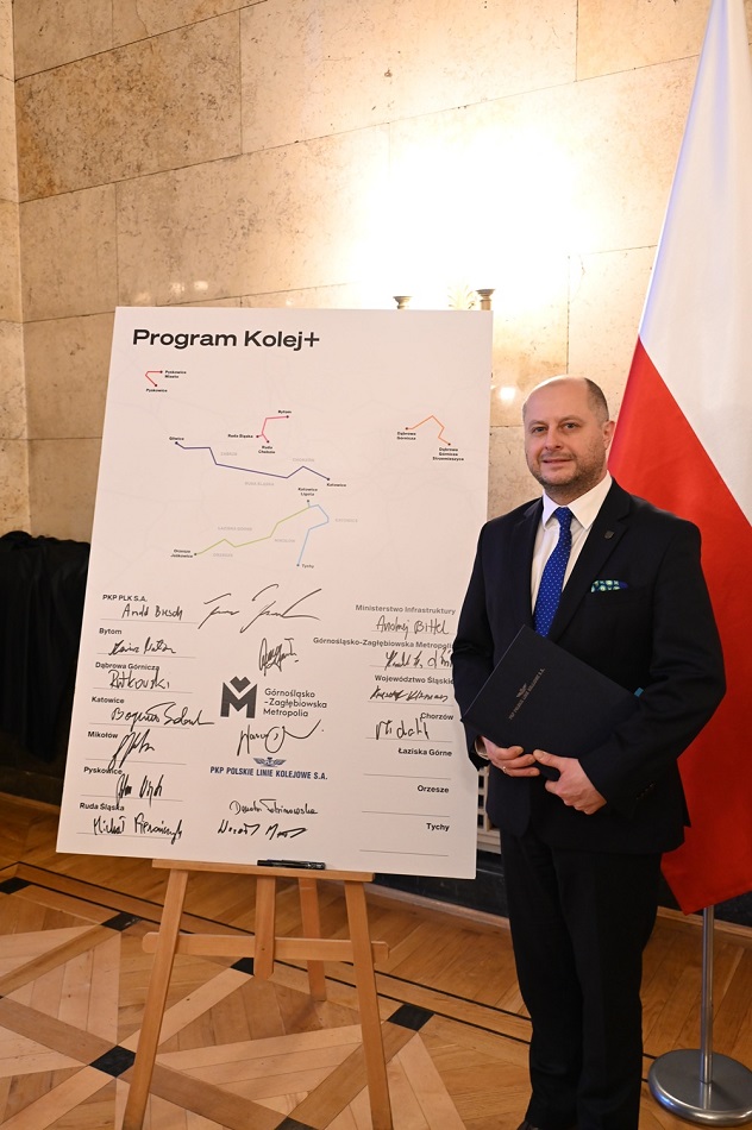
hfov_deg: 42.9
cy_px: 565
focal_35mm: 30
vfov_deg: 61.1
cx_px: 376
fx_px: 957
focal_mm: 30.5
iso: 3600
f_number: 4.5
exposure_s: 1/60
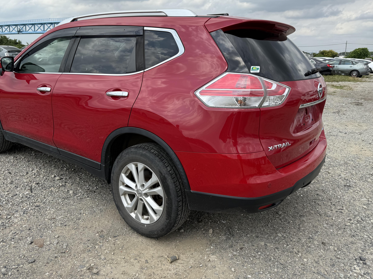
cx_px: 171
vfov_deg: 49.5
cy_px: 117
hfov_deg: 63.3
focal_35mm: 28
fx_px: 302
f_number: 1.78
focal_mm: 6.76
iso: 80
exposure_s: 1/3425
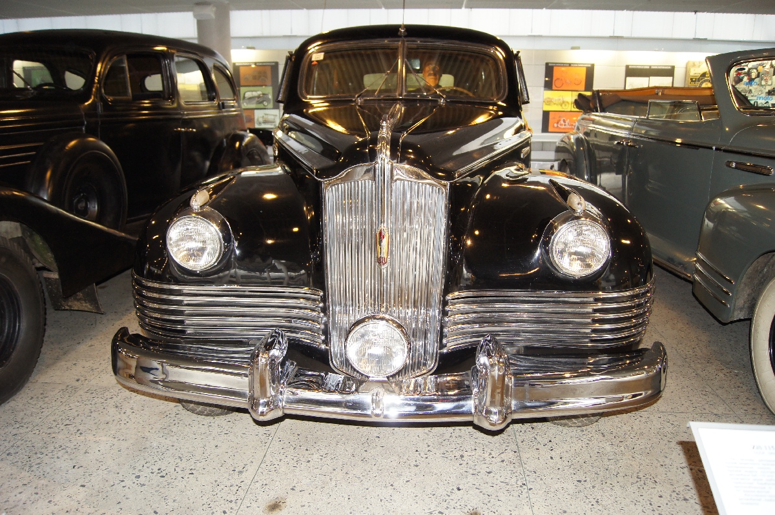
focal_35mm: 27
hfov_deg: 67.4
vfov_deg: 47.9
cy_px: 258
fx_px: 581
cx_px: 388
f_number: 3.5
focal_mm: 18
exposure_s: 1/40
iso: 400
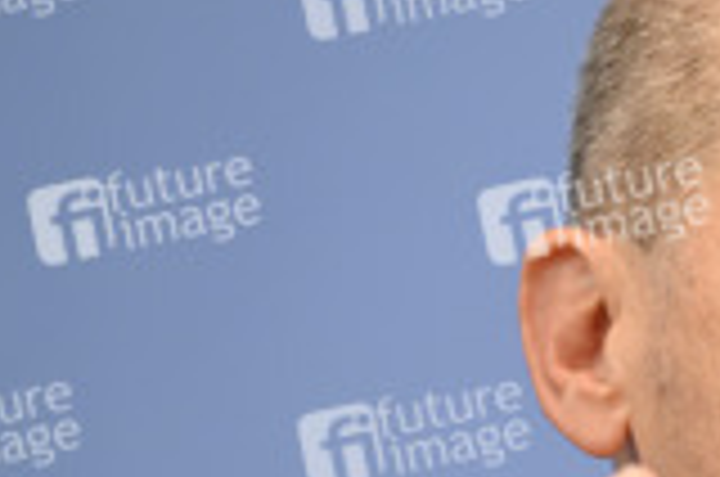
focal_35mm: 452
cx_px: 925
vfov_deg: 3.0
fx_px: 9022
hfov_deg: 4.6
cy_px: 549
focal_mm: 160
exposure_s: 1/800
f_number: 2.8
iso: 1000
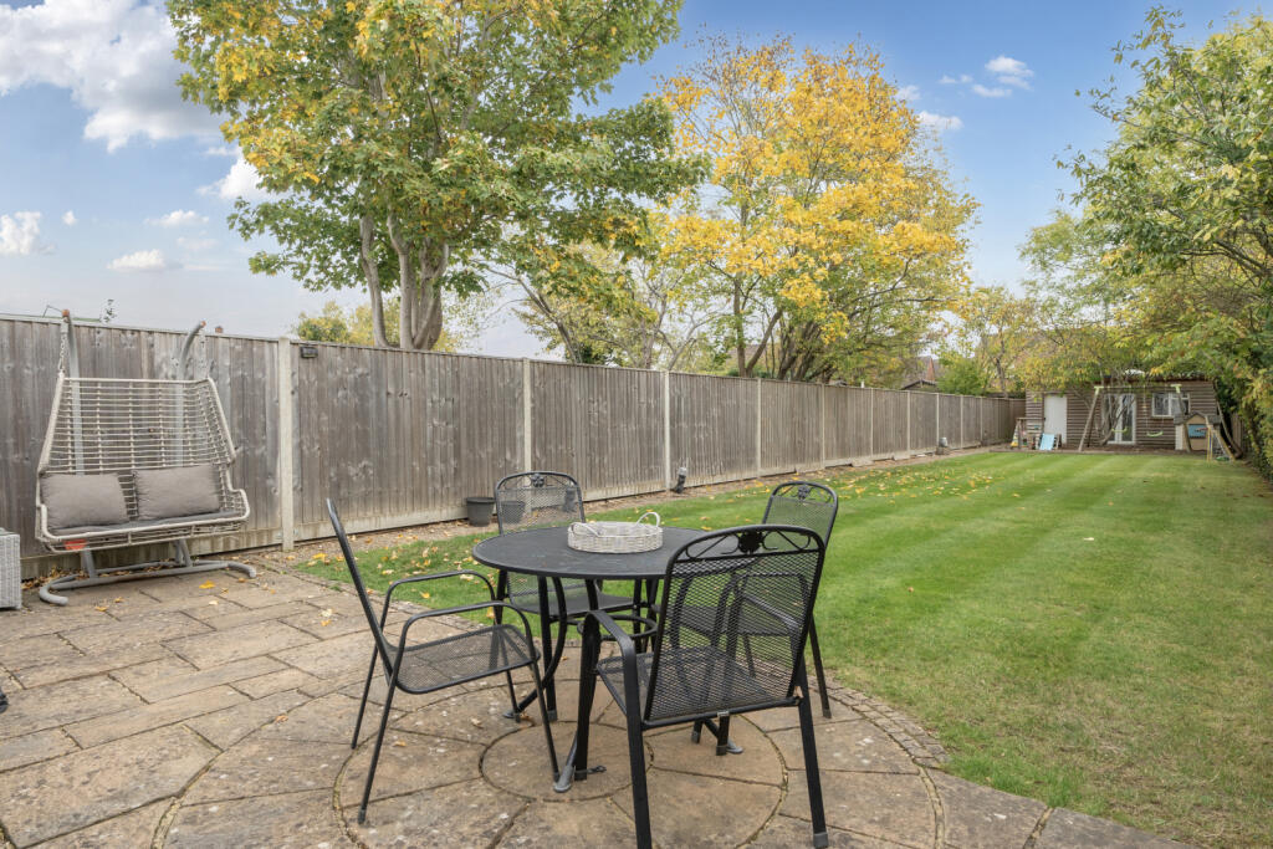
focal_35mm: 19
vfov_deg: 64.6
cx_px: 636
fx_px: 672
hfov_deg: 86.9
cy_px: 424
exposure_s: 1/125
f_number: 8
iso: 400
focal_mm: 13
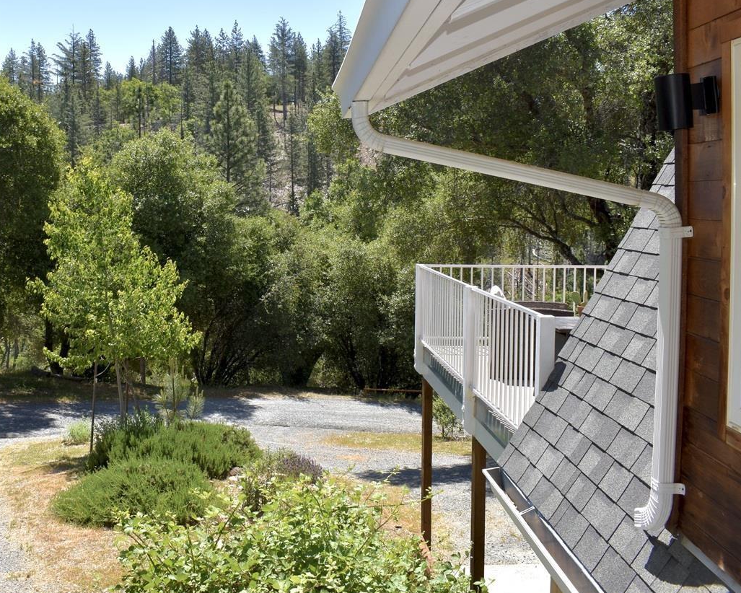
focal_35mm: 37
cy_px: 237
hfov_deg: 48.3
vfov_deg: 40.0
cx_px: 254
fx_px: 812
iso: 100
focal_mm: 18
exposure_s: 1/200
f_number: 8
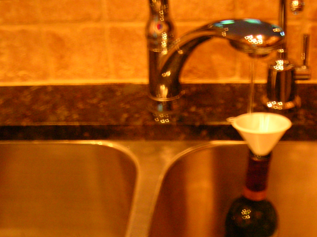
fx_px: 531
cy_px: 180
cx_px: 236
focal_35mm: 58
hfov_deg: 32.6
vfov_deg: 24.9
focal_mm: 5.7
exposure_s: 1/2.6
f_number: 2.9
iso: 200
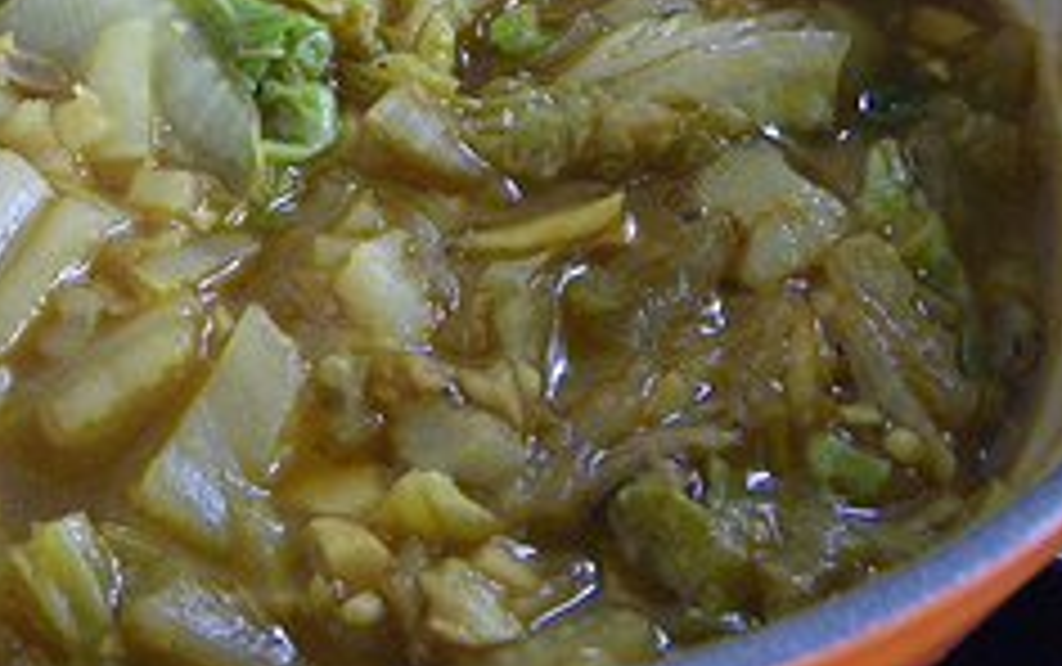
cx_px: 207
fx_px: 1767
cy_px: 94
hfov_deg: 32.5
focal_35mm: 61
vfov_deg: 21.0
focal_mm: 6.1
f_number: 3.8
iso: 800
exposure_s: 1/20
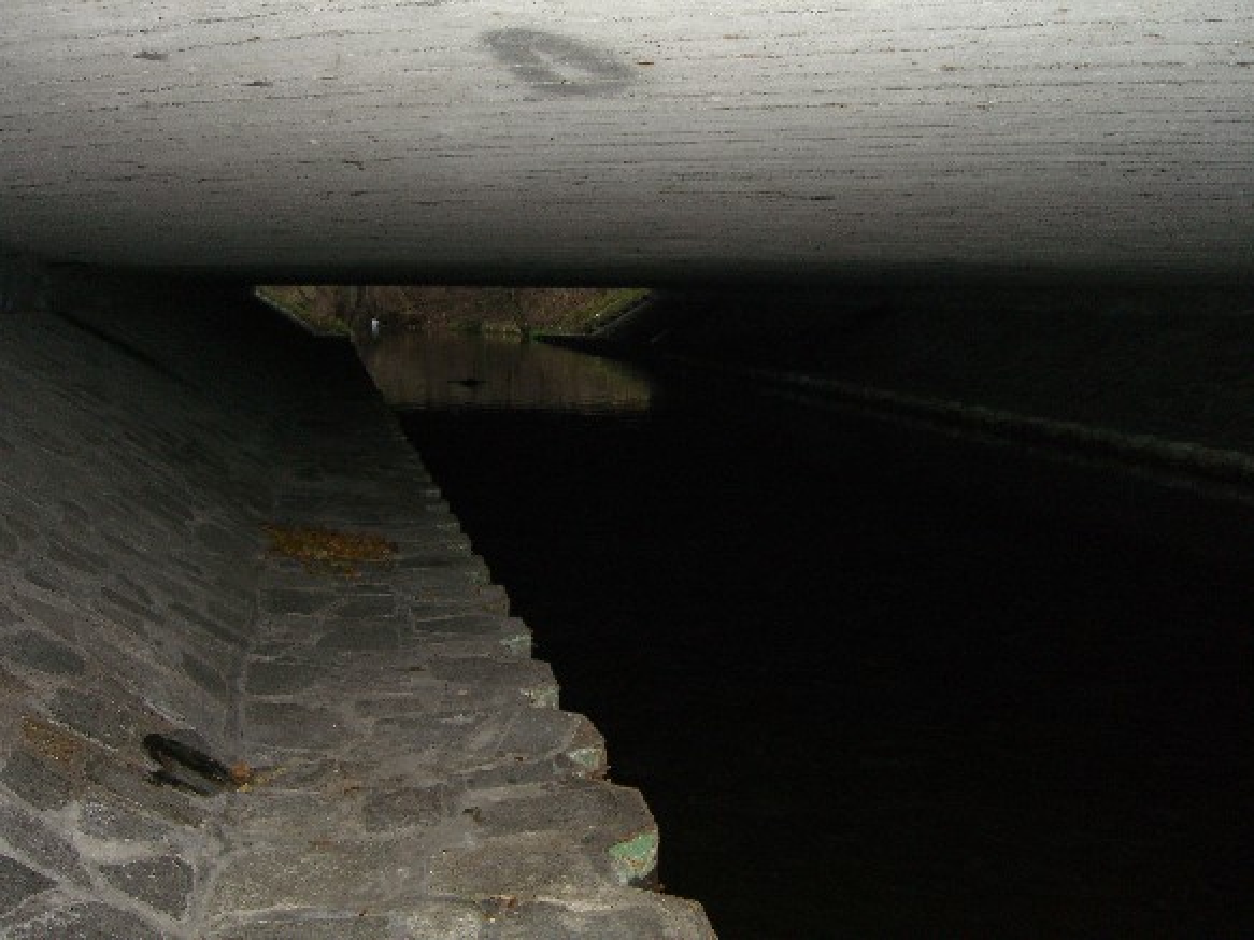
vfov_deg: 37.7
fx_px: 1376
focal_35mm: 38
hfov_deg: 49.0
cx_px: 627
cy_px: 470
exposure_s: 1/60
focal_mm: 7.9
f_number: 2.8
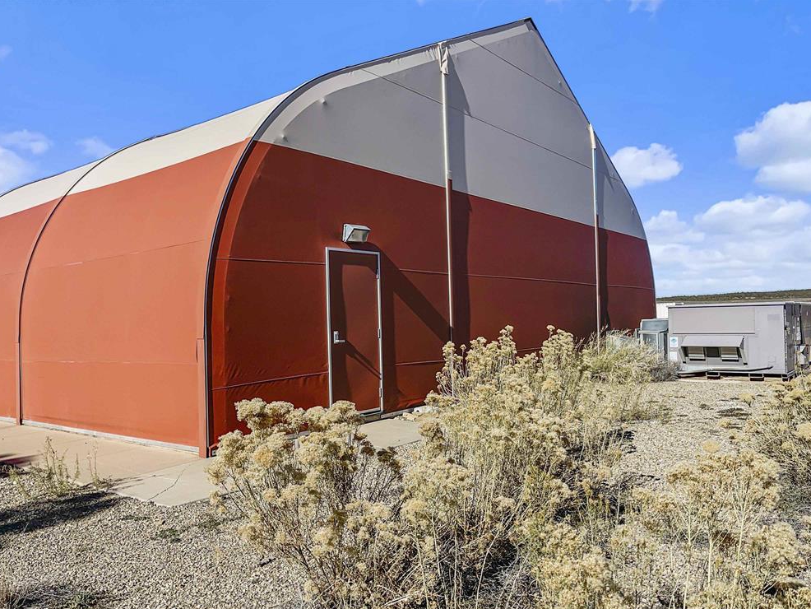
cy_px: 314
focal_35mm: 27
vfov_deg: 51.4
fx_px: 633
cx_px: 413
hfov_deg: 65.3
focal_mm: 5.1
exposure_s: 1/3000
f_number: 1.6
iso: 50
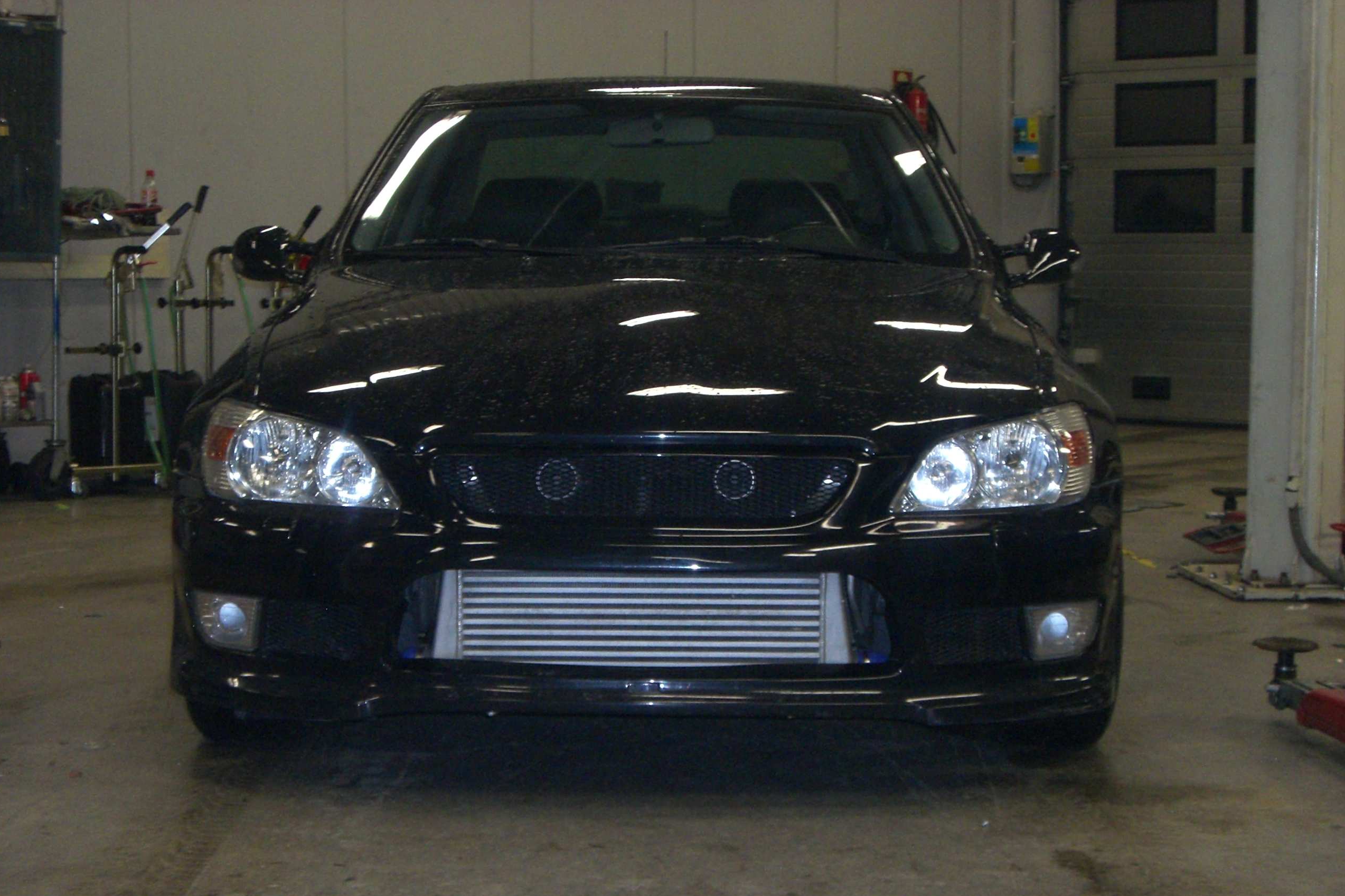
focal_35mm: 69
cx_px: 670
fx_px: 2578
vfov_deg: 19.7
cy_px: 498
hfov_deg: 29.2
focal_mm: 10.7
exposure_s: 1/60
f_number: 3.6
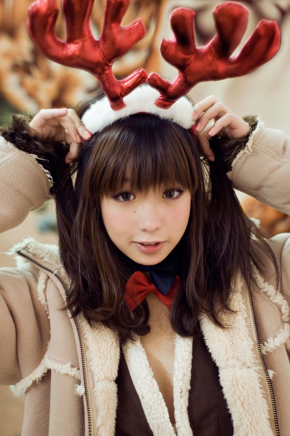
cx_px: 145
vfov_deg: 27.0
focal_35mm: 75
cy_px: 218
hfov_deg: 18.2
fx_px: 907
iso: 400
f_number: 1.4
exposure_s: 1/45
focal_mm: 50
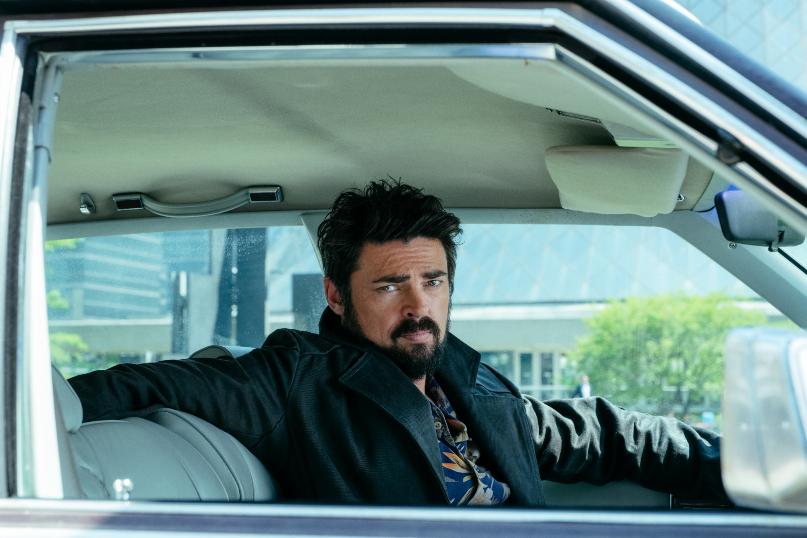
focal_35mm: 68
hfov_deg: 29.7
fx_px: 1524
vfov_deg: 20.0
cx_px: 404
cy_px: 269
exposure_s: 1/450
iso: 640
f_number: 5.6
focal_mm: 45.5
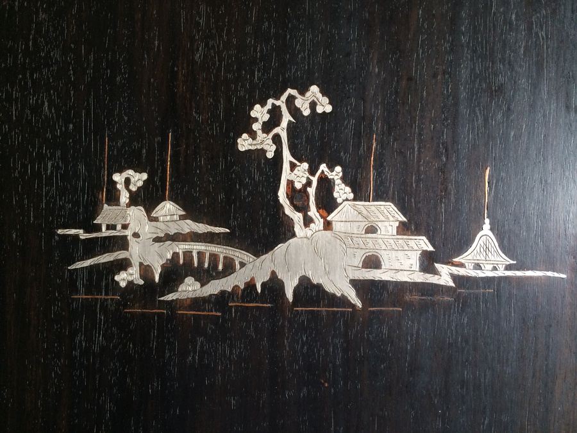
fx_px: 500
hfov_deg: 60.0
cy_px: 216
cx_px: 288
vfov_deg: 46.8
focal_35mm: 30
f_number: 2.2
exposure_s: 1/30
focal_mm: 4.12
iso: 160
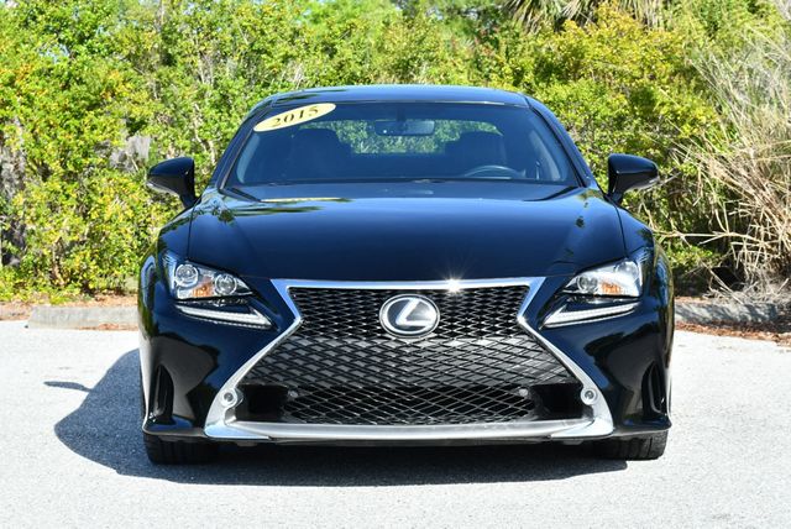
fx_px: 2111
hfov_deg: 21.2
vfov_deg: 14.3
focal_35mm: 96
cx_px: 396
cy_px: 264
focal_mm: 48
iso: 200
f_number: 8
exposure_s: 1/250
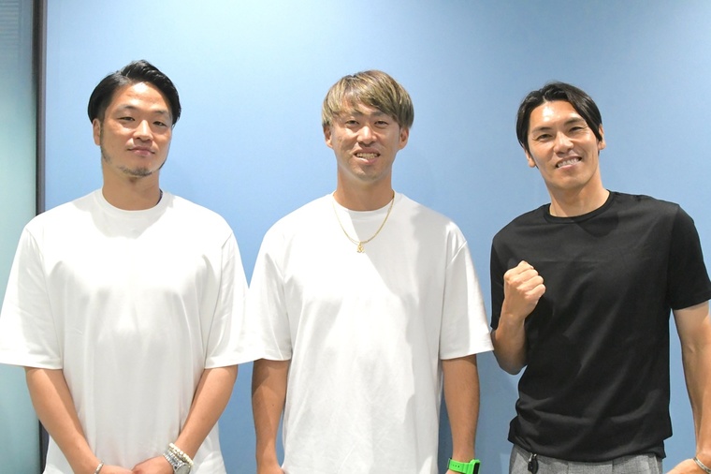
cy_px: 237
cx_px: 356
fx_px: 829
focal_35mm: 42
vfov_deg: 31.9
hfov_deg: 46.4
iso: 8000
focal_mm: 28
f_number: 7.1
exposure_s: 1/200
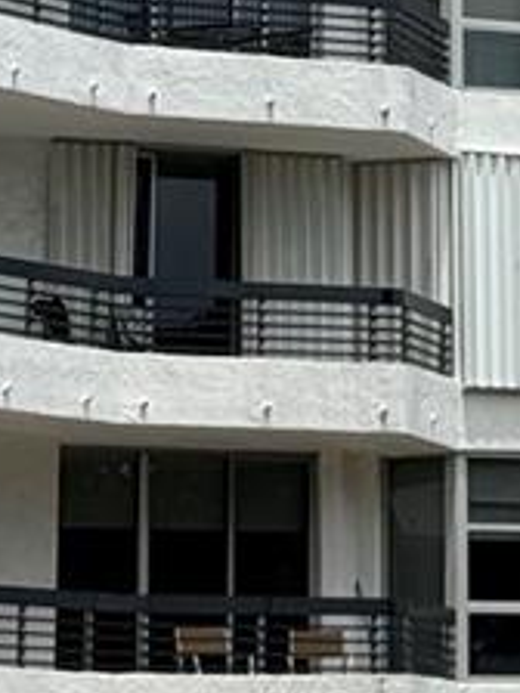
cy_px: -1036
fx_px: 5148
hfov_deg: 5.7
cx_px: 700
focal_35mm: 257
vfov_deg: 7.2
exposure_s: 1/4975
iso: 64
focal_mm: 6.76
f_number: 1.78
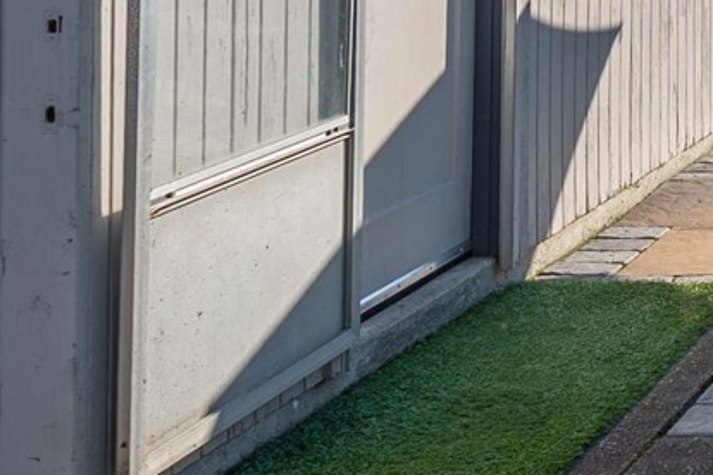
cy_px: -115
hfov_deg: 18.0
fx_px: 1703
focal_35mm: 86
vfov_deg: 15.3
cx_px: 1334
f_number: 7.1
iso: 80
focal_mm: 21
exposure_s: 1/160
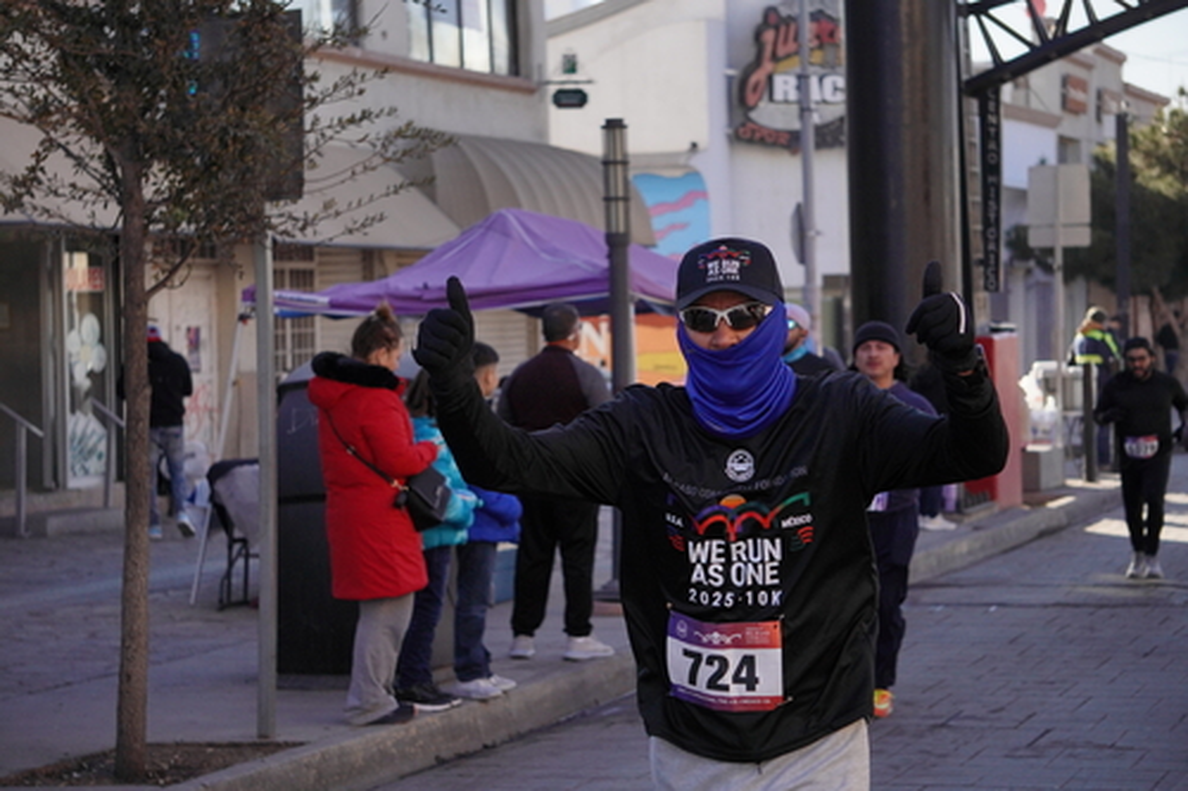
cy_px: 396
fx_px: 3068
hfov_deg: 21.9
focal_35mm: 93
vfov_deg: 14.7
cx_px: 594
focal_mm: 62
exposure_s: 1/2500
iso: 500
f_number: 4.5
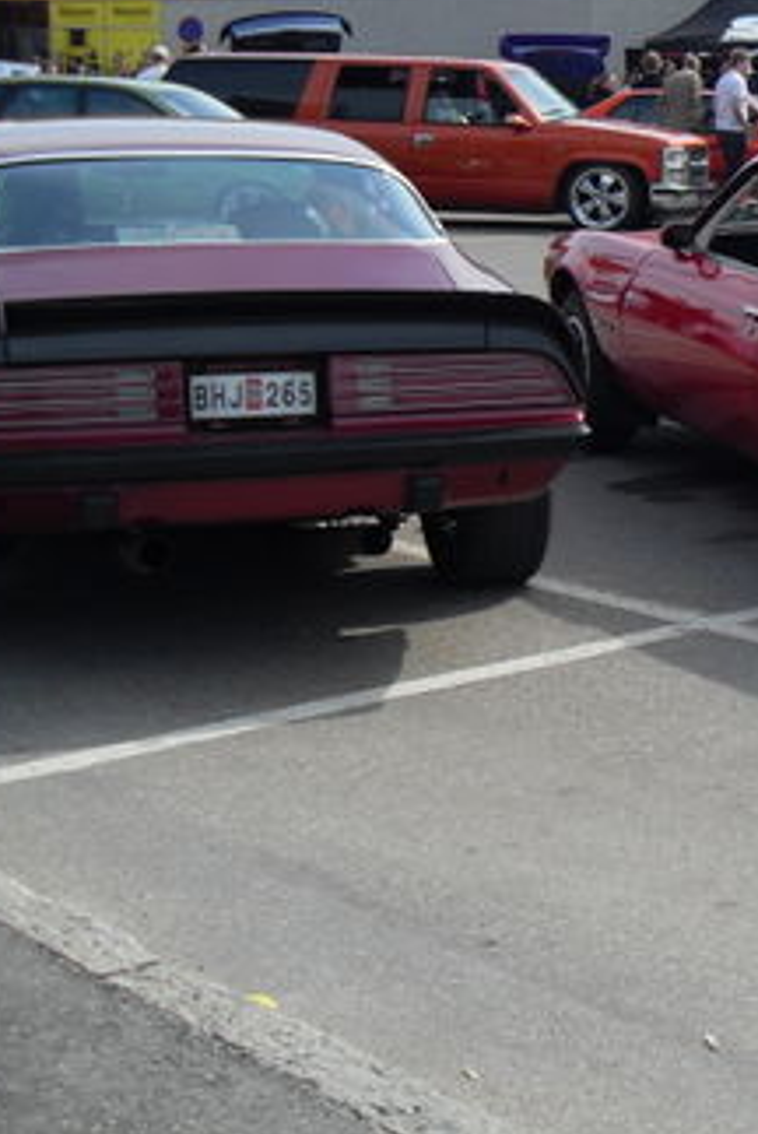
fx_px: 2206
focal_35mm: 70
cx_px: 1074
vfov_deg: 28.5
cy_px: 337
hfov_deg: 17.8
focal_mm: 6.3
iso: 80
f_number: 7
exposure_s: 1/180
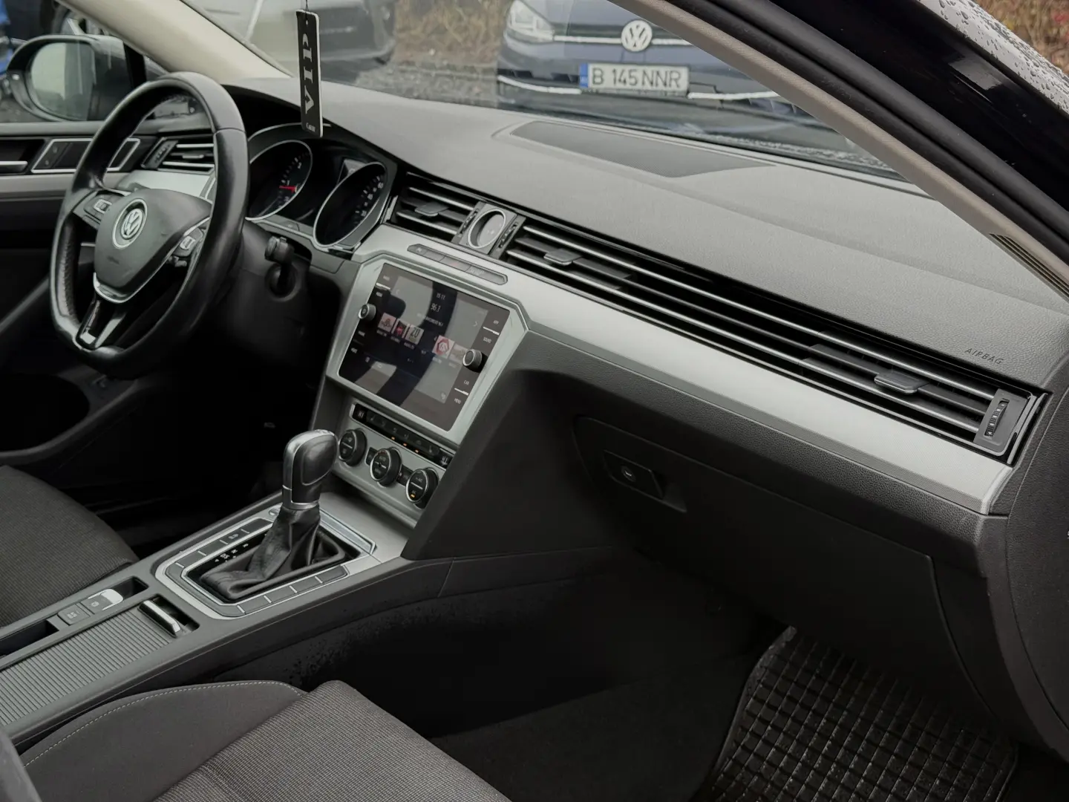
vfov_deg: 30.3
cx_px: 534
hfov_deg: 39.7
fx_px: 1482
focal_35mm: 48
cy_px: 401
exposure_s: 1/121
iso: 64
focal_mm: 6.76
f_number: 1.78
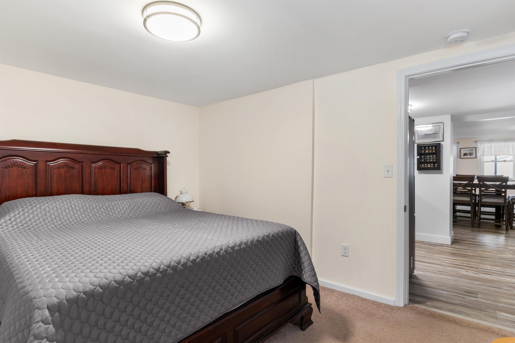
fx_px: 257
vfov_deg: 67.3
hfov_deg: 90.0
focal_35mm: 18
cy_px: 172
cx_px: 258
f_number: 11
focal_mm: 12
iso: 64
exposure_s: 1.3
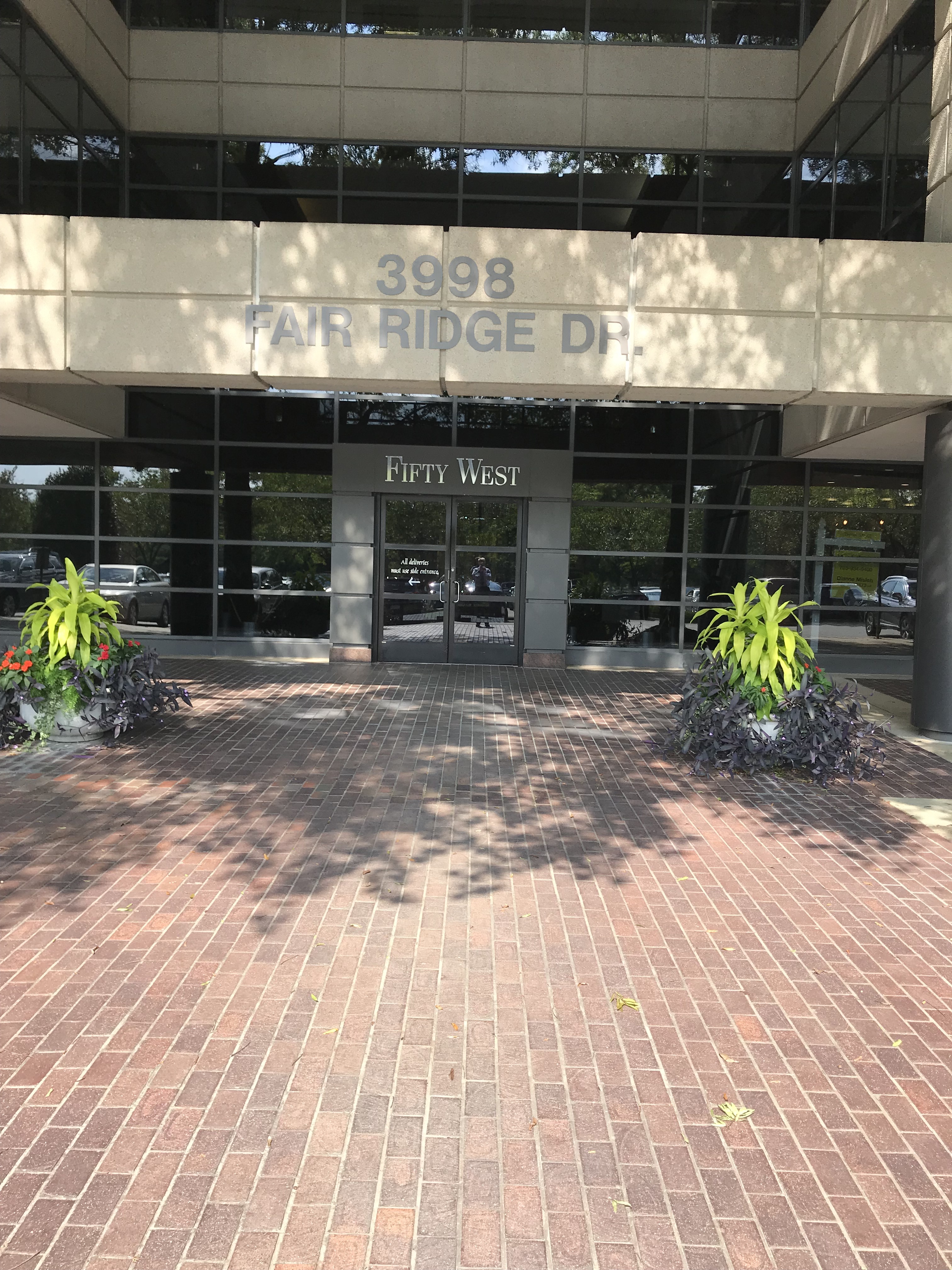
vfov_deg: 63.4
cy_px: 635
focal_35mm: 28
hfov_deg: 49.7
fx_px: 1027
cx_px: 476
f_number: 1.8
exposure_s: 1/660
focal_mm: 3.99
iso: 20
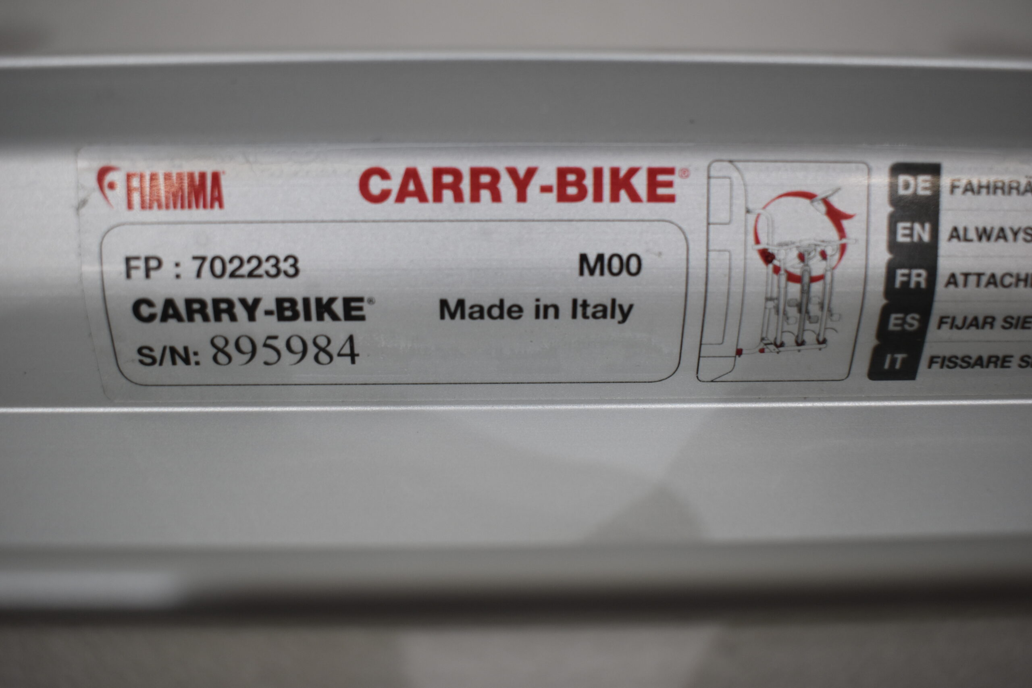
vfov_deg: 36.9
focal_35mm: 36
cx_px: 516
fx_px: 1032
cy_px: 344
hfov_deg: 53.1
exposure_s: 1/250
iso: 450
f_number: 4
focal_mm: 24
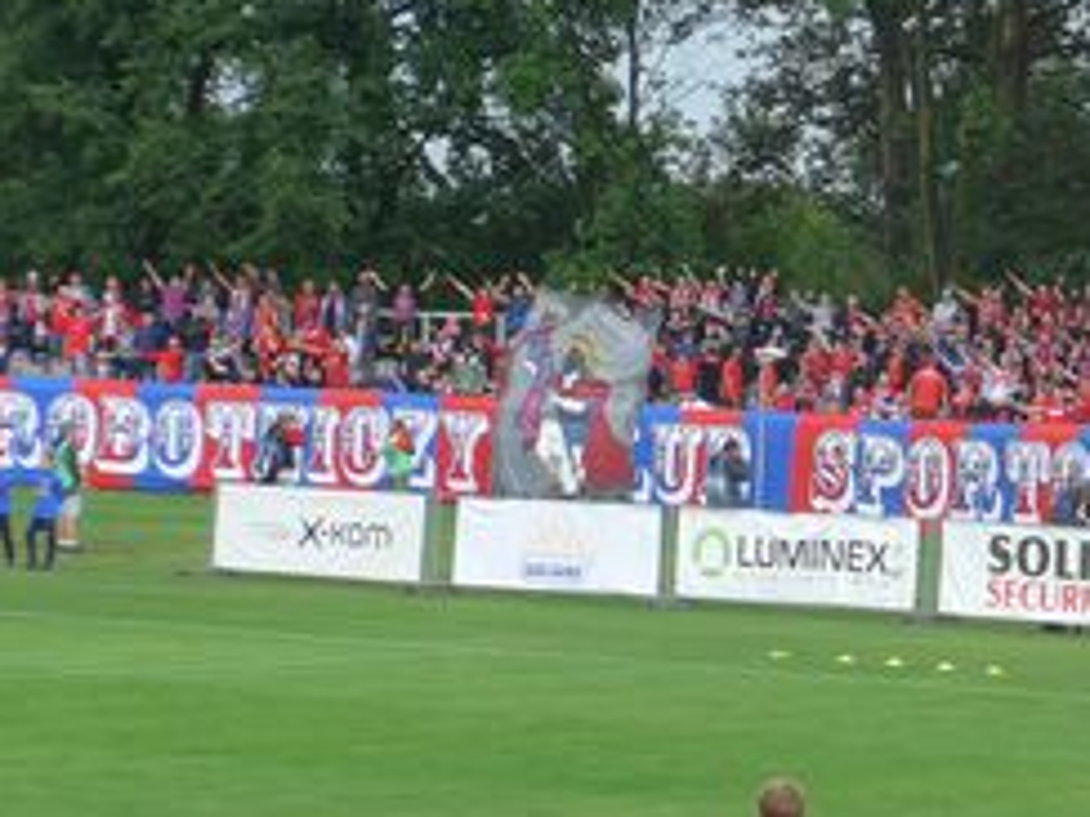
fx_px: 5447
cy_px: 422
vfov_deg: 8.6
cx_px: 1050
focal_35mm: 173
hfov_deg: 11.3
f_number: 4.2
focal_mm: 15
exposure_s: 1/125
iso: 80
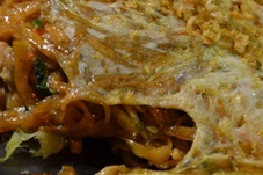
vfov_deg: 3.8
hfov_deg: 5.7
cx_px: 184
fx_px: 2657
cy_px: 31
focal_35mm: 364
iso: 640
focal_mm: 92
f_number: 5.6
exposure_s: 1/15
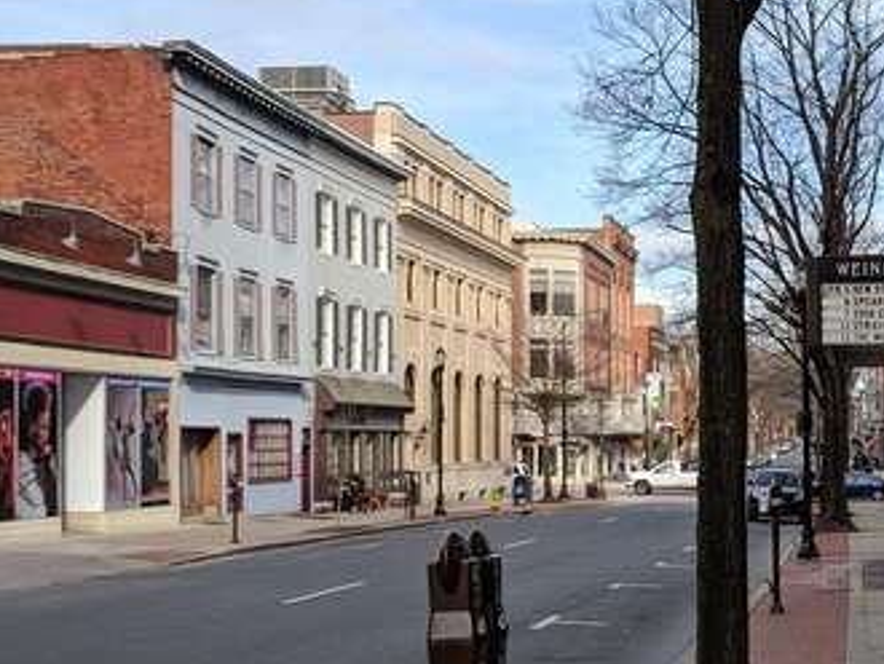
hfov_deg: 29.6
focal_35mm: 63
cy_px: 469
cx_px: 769
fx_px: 1610
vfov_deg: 23.2
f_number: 2
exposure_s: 1/1022
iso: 50
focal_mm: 4.67
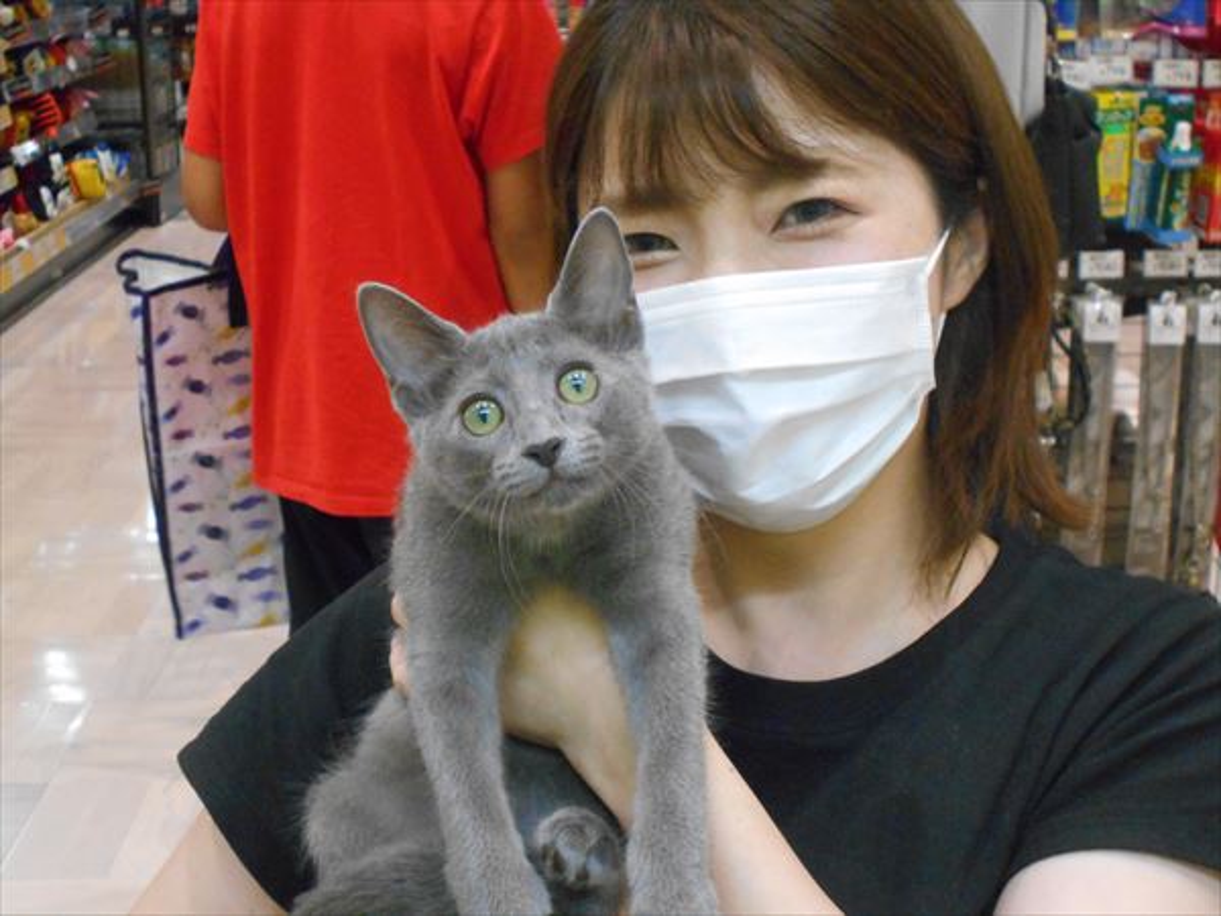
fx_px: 2046
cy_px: 458
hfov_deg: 33.2
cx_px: 610
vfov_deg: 25.2
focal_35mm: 58
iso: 800
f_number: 4.9
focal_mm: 10
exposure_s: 1/60
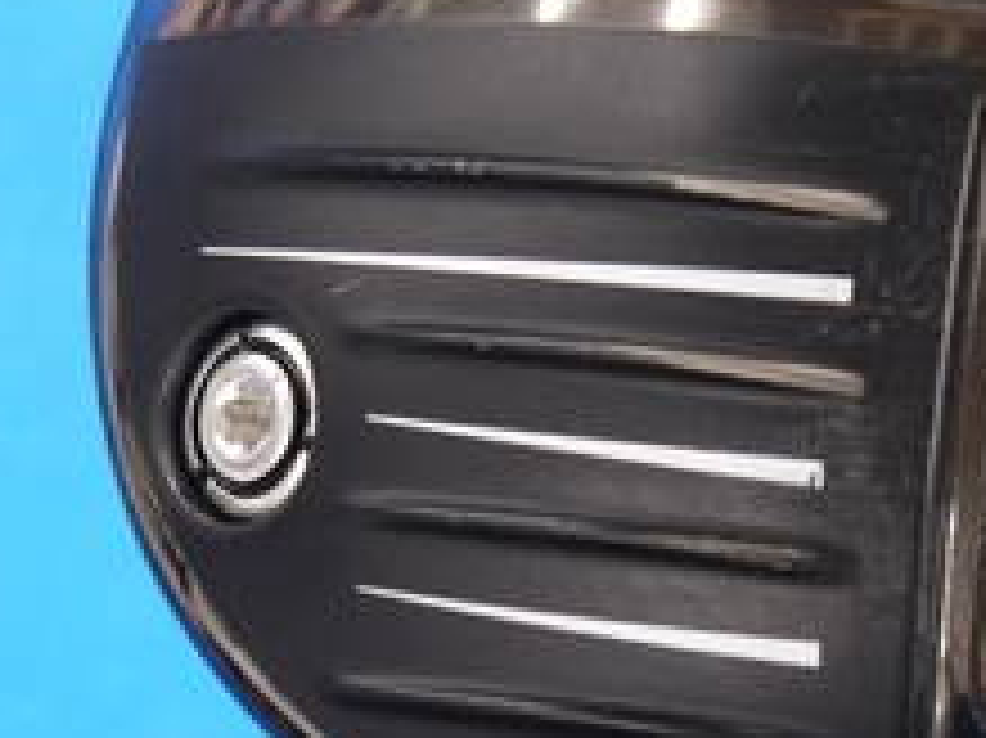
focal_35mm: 246
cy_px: 153
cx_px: 1153
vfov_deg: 6.0
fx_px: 7003
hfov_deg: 8.0
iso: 800
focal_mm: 42
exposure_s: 1/80
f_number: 5.6
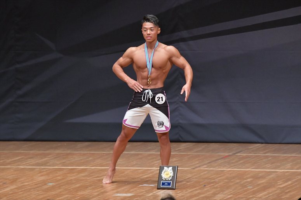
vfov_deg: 4.6
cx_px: 150
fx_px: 2507
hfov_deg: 6.9
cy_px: 100
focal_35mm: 300
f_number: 5.6
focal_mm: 200
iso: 6400
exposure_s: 1/400
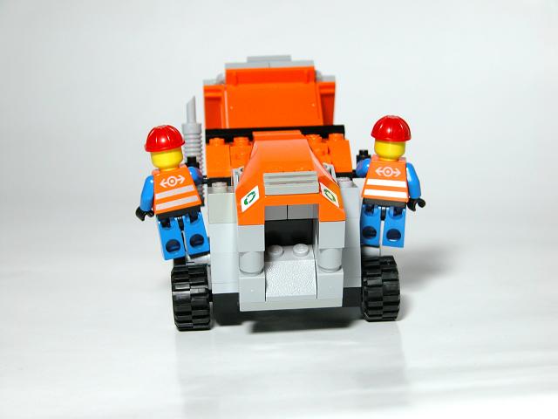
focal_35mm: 93
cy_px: 210
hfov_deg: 21.1
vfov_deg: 15.9
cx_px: 279
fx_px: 1499
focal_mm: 23.7
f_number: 3.6
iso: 100
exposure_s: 1/19.8
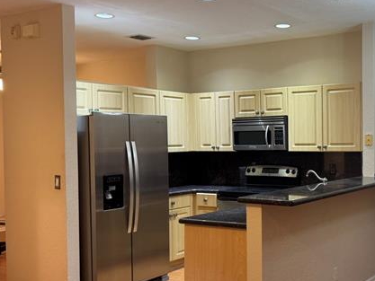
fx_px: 498
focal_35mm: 46
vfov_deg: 31.5
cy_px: 152
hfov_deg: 39.3
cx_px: 309
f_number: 1.78
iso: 125
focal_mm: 6.76
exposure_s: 1/60
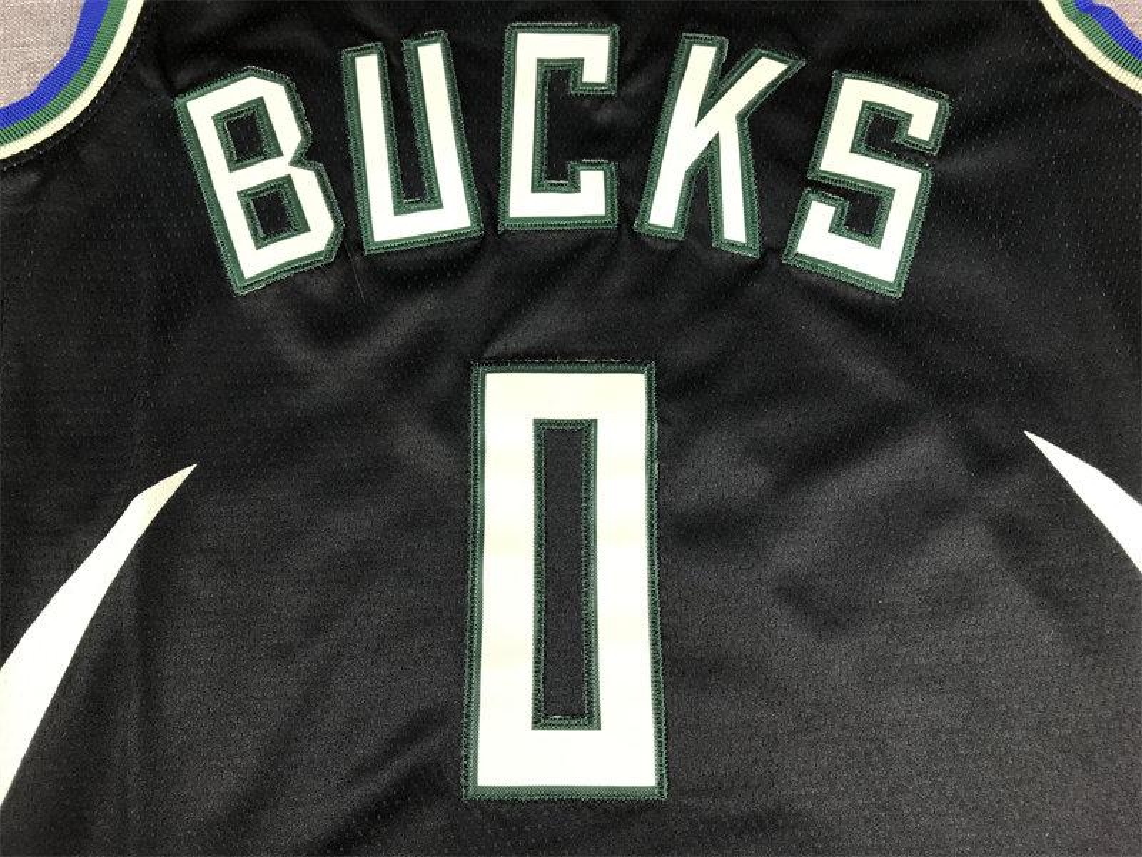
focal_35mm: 28
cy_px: 428
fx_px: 924
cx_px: 571
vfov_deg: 49.7
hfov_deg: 63.4
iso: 32
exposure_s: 1/50
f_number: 1.8
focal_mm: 3.99
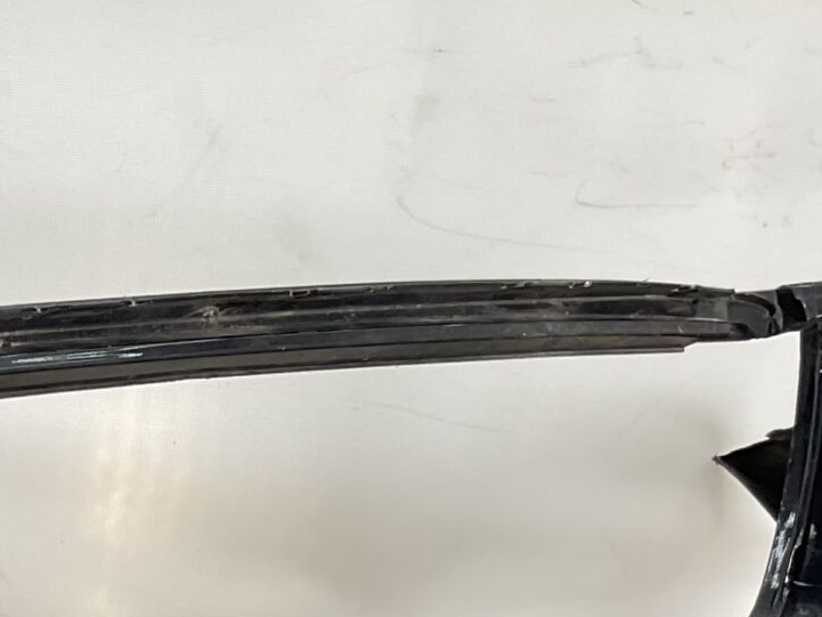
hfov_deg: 18.0
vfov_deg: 13.5
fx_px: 2446
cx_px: -193
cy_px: 935
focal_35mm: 103
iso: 16
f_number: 1.8
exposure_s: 1/158
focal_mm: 3
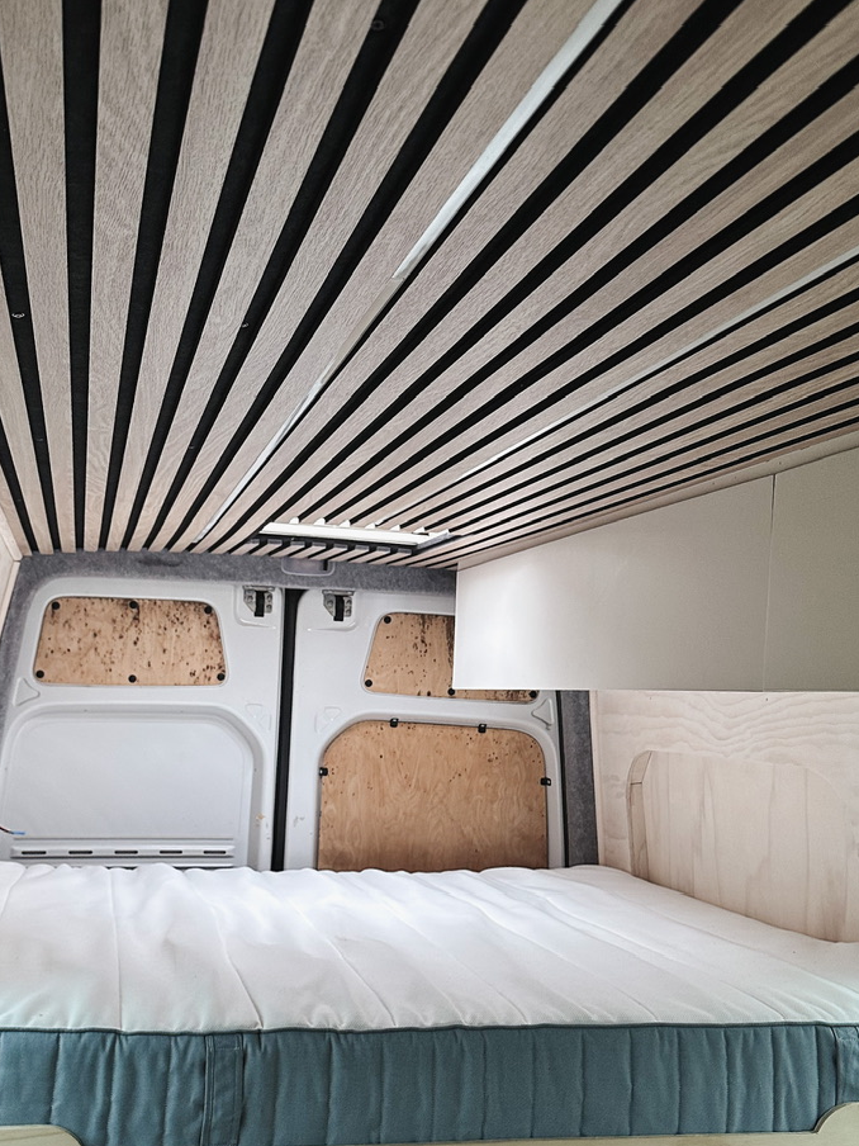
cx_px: 365
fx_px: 1125
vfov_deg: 53.4
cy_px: 718
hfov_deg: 41.7
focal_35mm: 34
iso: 250
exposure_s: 1/90
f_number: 1.8
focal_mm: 6.86
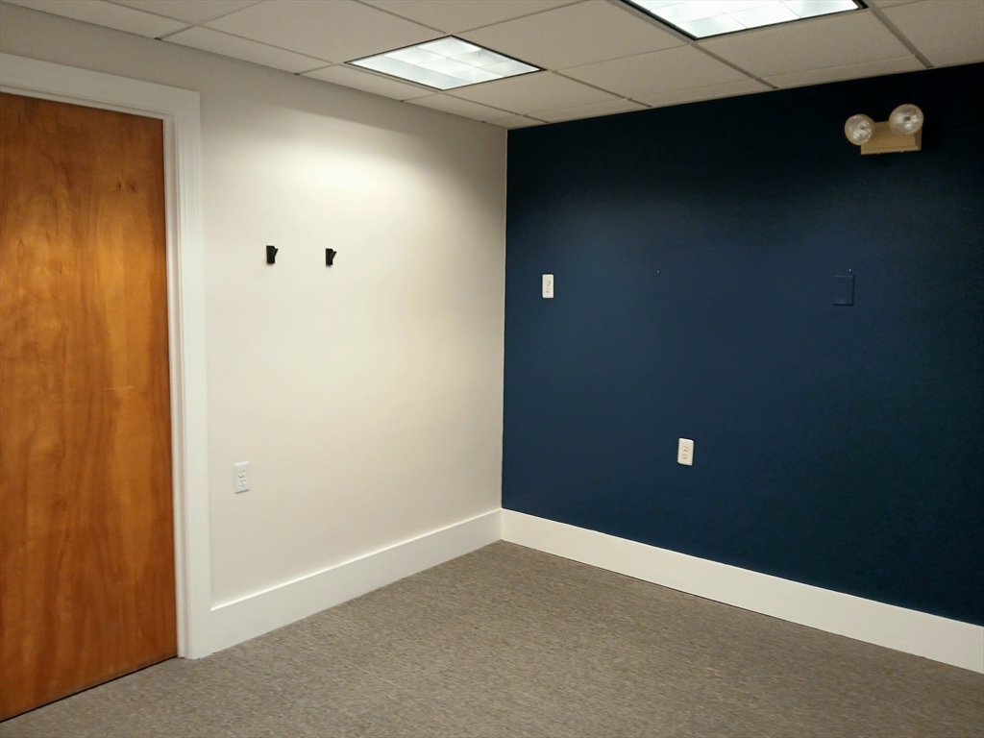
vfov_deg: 53.1
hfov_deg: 67.3
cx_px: 492
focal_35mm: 26
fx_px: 739
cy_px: 369
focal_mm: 3.98
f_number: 1.8
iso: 160
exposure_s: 1/60.2
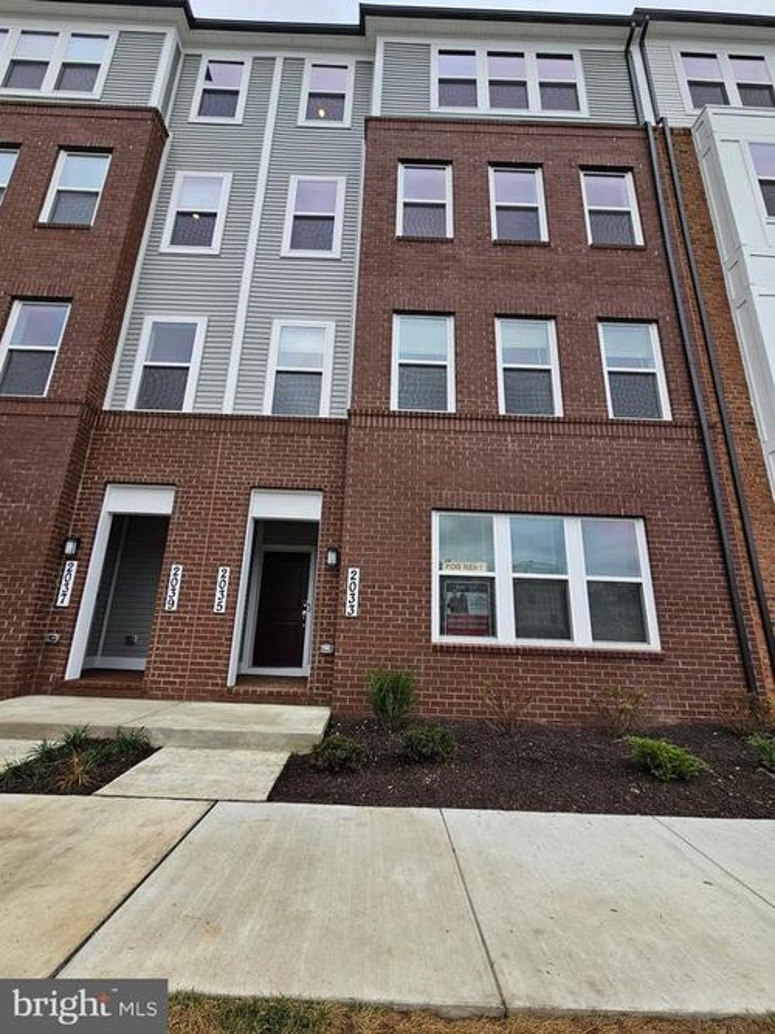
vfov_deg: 106.2
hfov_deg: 89.9
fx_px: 388
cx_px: 388
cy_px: 517
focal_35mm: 13
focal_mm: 2.2
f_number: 2.2
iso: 50
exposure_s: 1/634
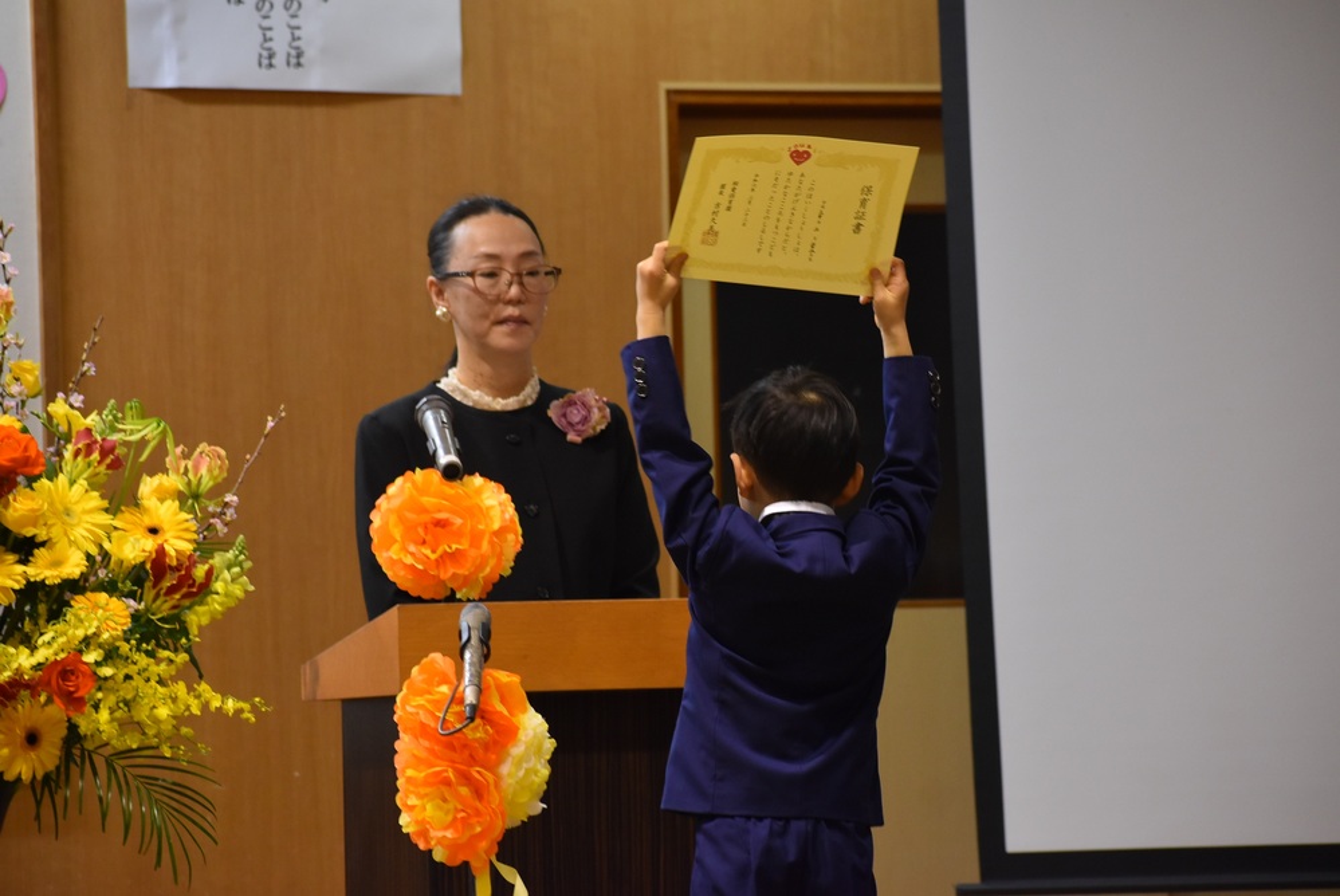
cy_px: 448
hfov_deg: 11.0
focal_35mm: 188
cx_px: 670
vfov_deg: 7.3
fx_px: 6985
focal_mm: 125
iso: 1400
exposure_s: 1/60
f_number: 4.8
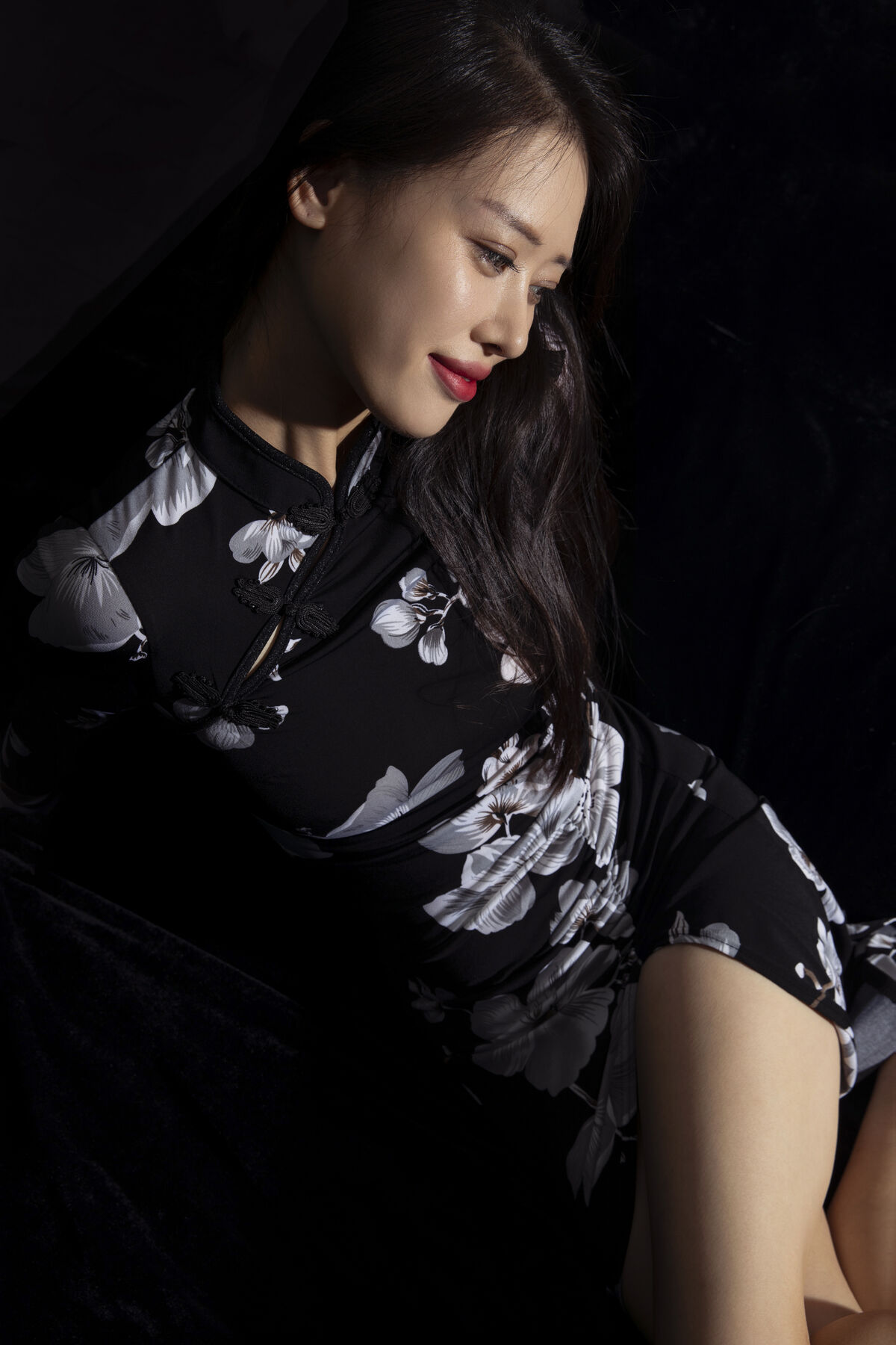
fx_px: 1493
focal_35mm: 40
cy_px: 672
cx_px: 448
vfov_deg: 48.5
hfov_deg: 33.4
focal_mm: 41
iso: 160
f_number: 9
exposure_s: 1/160
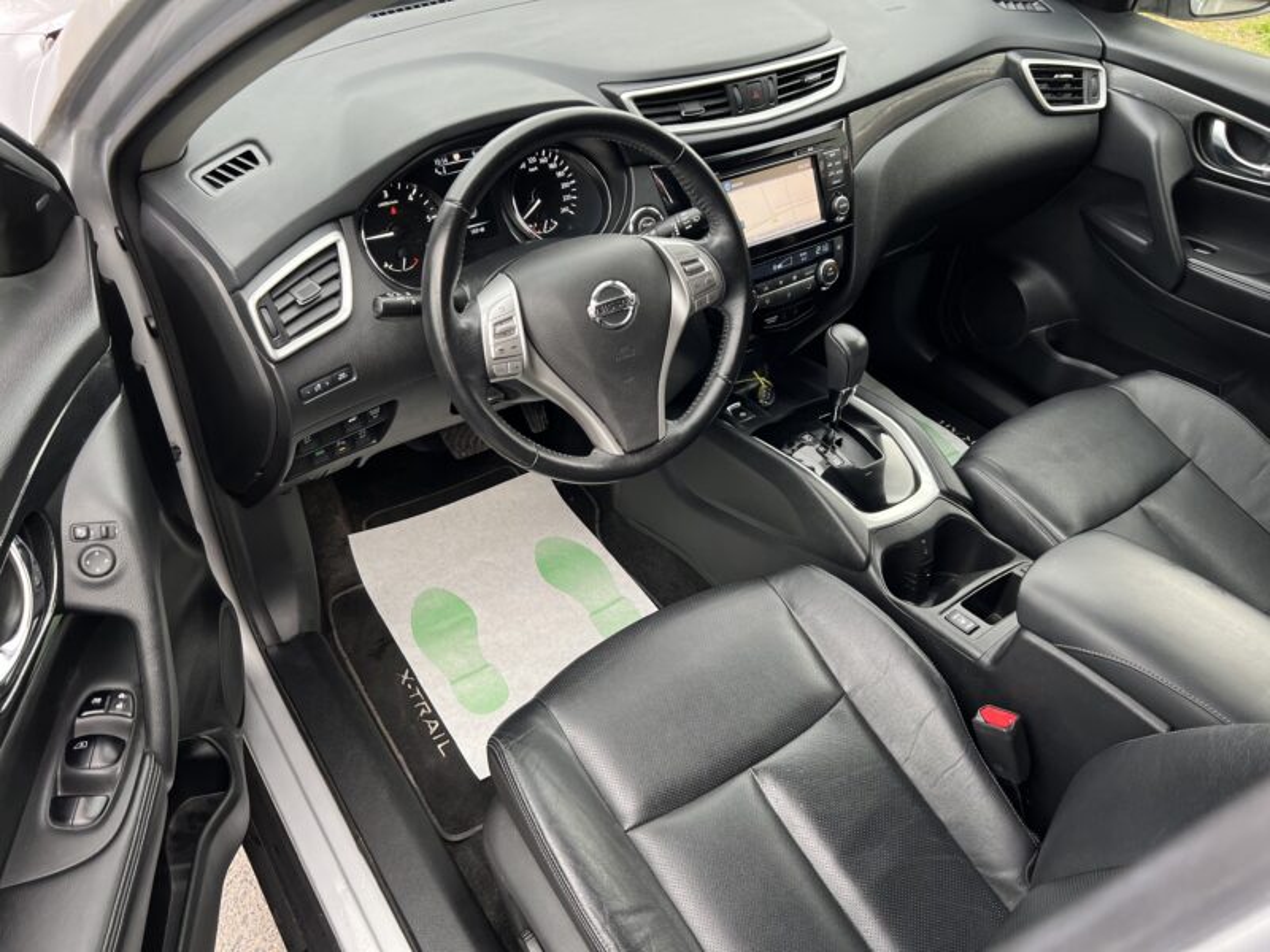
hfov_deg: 67.3
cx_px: 635
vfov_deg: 53.1
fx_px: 954
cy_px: 476
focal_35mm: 26
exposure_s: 1/121
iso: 100
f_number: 1.5
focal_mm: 5.7
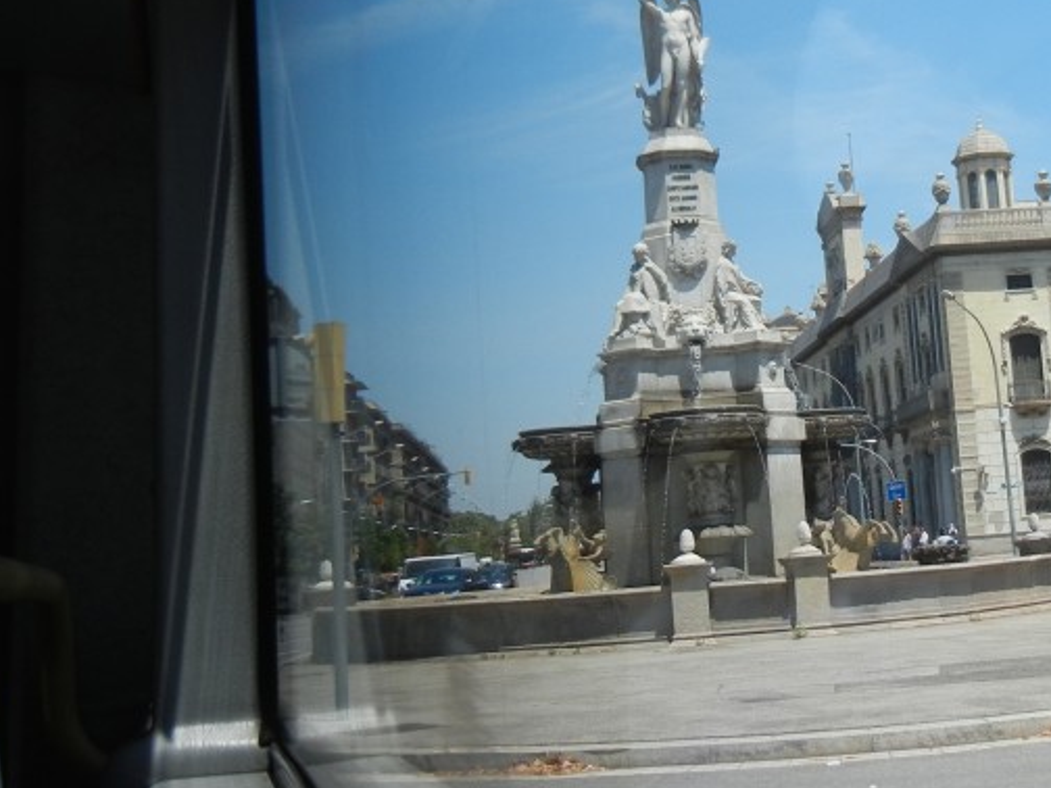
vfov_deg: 23.8
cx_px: 817
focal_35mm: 61
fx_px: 1852
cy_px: 204
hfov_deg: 31.0
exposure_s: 1/354
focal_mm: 5.4
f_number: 7
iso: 160
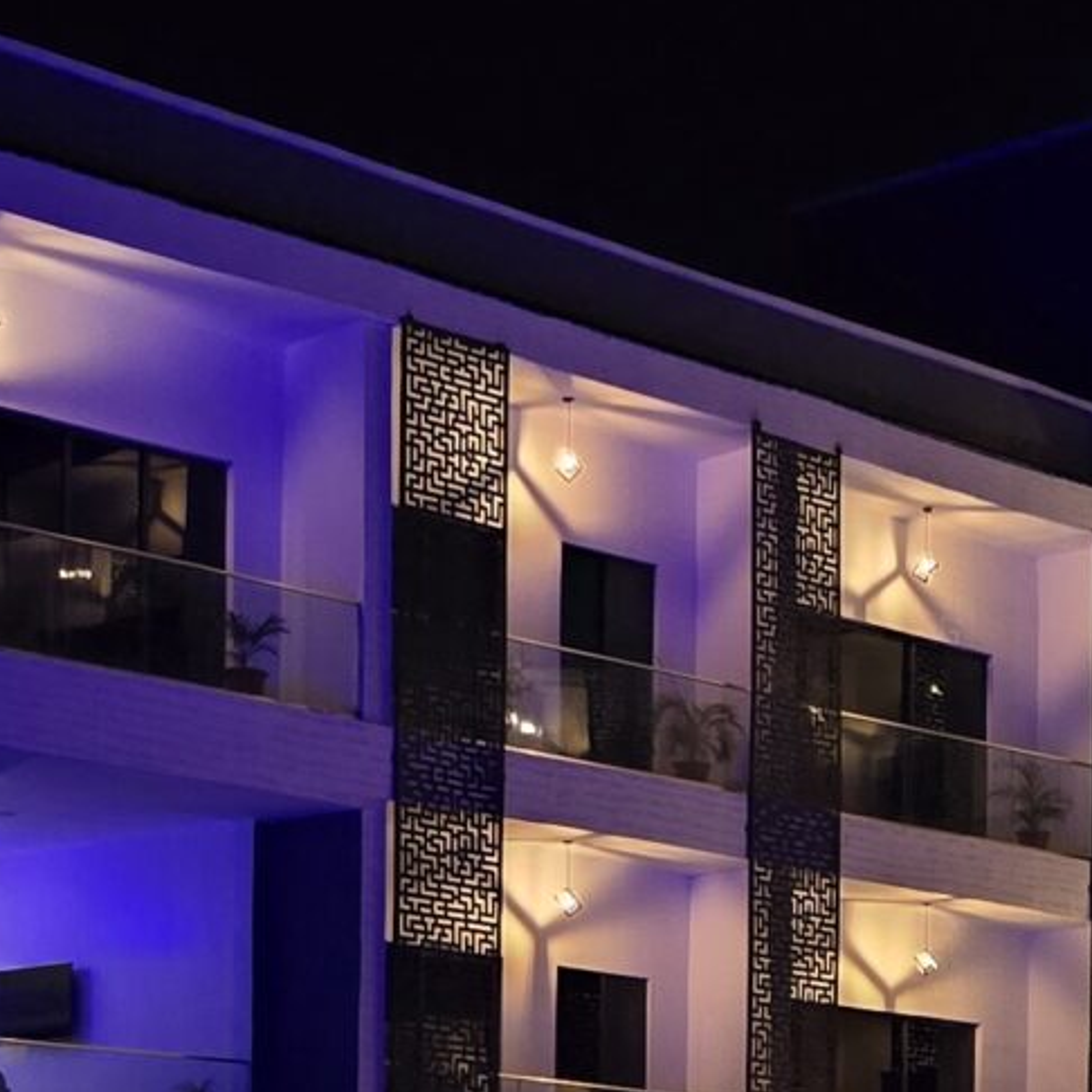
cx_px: 1007
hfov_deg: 16.0
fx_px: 3819
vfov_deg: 15.5
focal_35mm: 107
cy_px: 1425
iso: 1250
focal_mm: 6.3
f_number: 1.7
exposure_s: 1/33
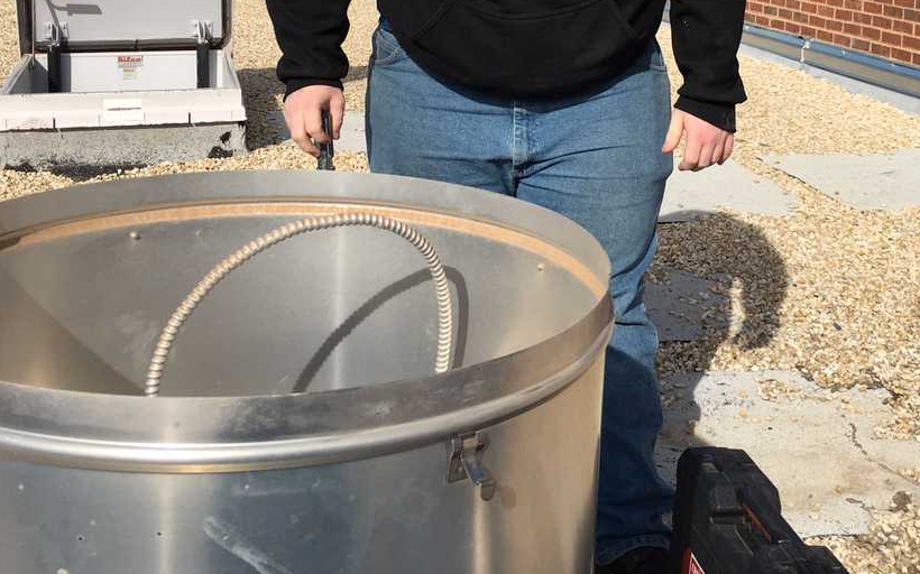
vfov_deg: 25.1
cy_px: 62
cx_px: 602
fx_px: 1253
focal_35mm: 50
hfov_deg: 39.9
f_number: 2.2
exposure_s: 1/1709
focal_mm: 4.15
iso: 25
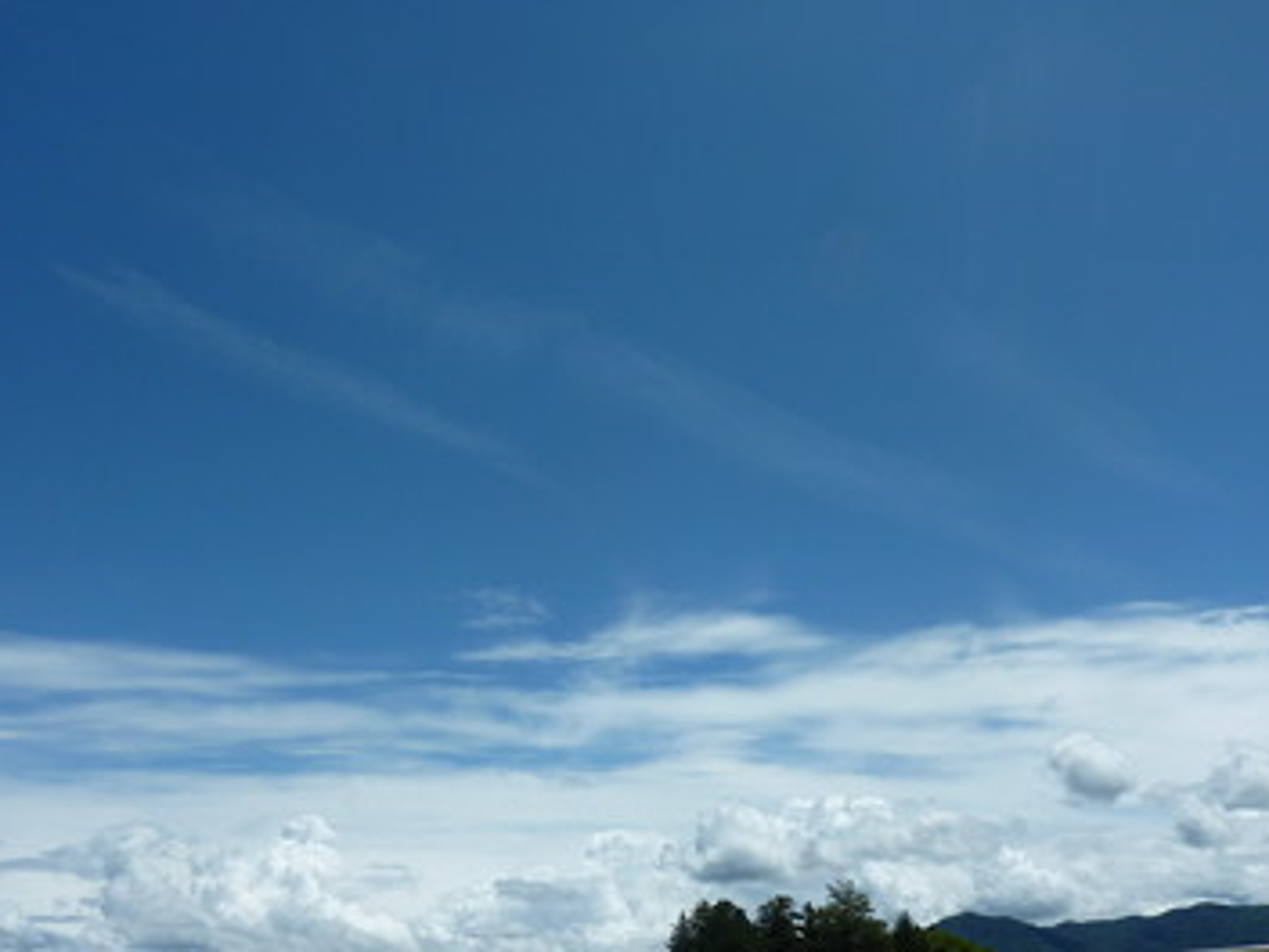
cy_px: 523
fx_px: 1173
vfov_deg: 44.1
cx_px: 656
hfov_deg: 56.8
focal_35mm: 32
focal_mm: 4.1
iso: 80
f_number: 5.6
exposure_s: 1/640
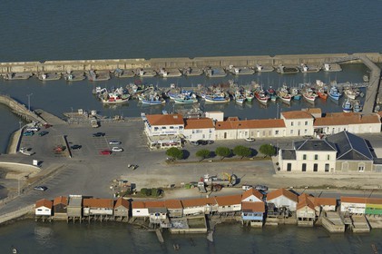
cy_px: 127
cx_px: 191
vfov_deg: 10.1
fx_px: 1431
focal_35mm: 135
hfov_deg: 15.2
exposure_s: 1/800
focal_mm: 90
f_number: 5.6
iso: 100
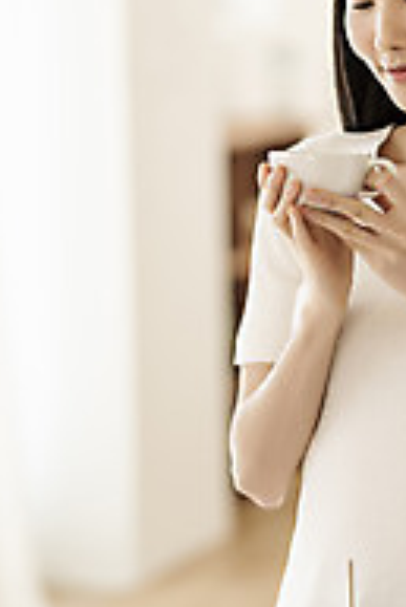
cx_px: 338
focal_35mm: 176
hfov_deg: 7.8
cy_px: 189
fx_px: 2972
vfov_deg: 11.7
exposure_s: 1/250
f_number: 2
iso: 125
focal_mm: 85
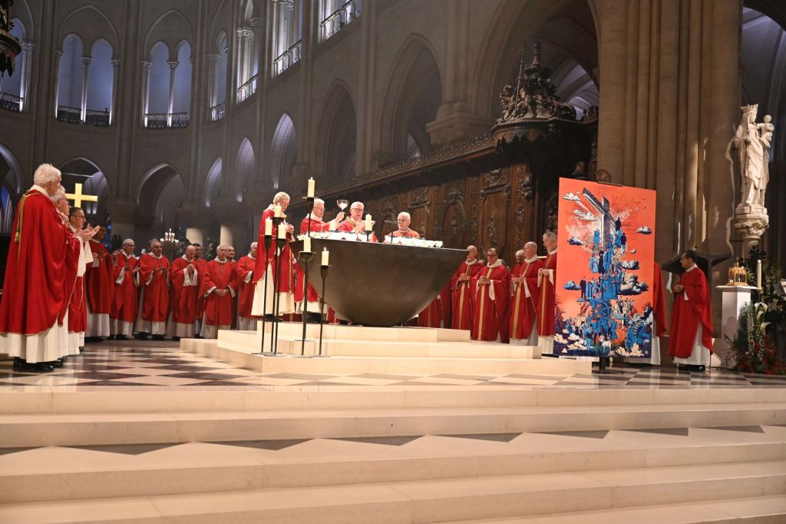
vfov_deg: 35.9
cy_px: 262
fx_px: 808
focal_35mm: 37
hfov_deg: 51.9
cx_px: 393
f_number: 2.8
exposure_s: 1/125
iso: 1600
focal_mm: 37
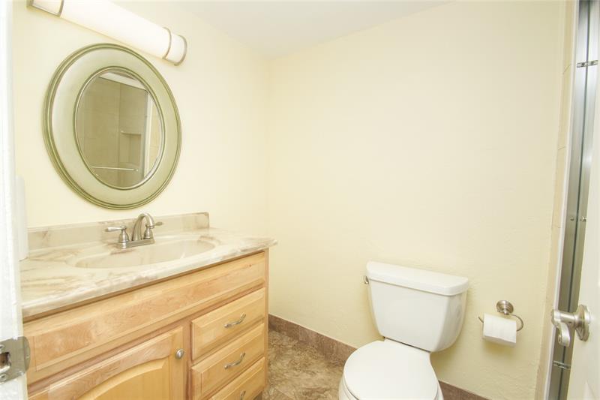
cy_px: 200
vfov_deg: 77.3
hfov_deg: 100.4
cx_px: 300
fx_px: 250
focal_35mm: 15
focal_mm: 10
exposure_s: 1/125
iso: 400
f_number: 8
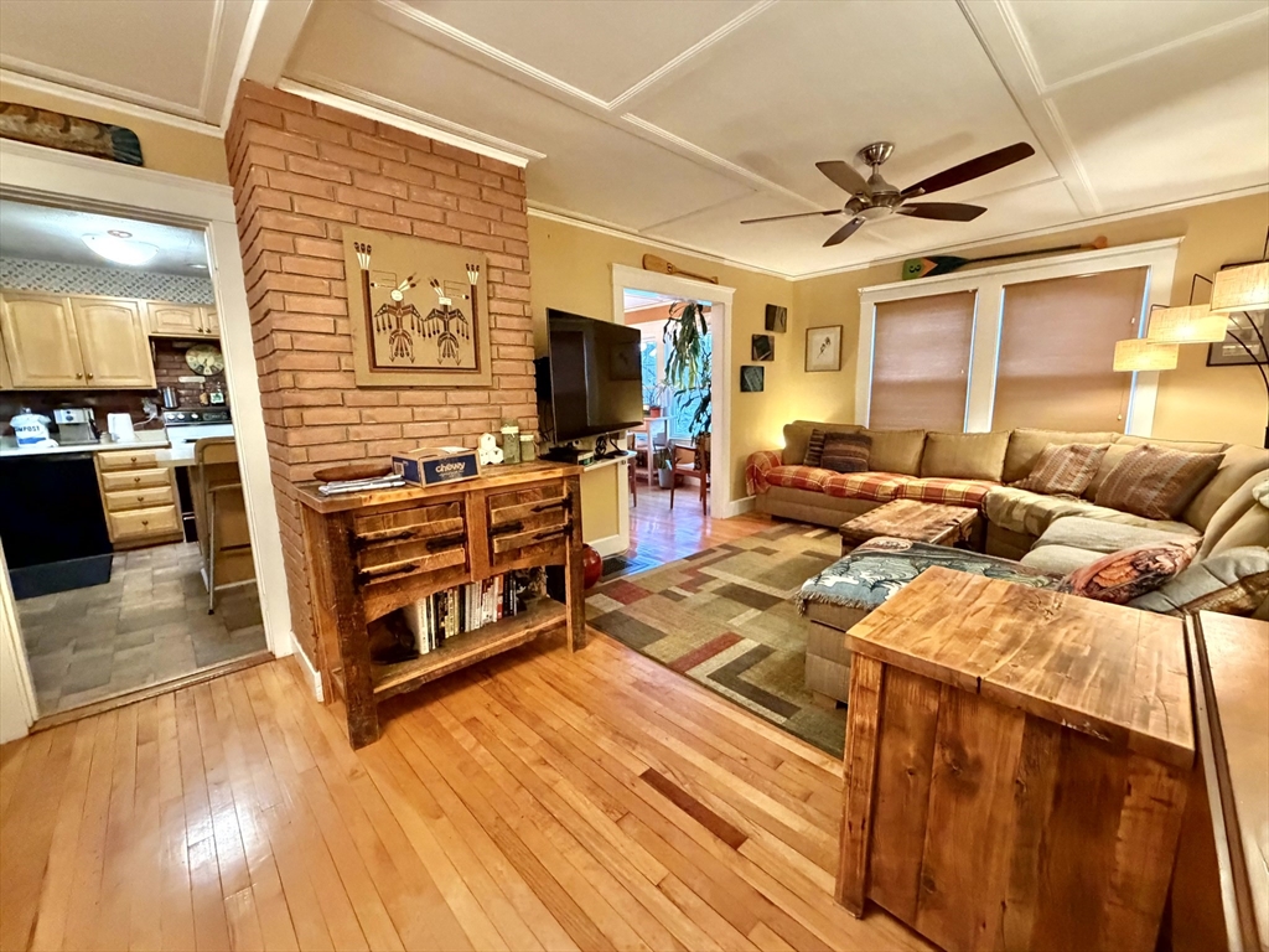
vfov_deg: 85.7
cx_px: 634
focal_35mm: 14
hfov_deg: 102.1
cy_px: 476
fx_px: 513
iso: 1000
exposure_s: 1/59
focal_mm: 2.22
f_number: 2.2
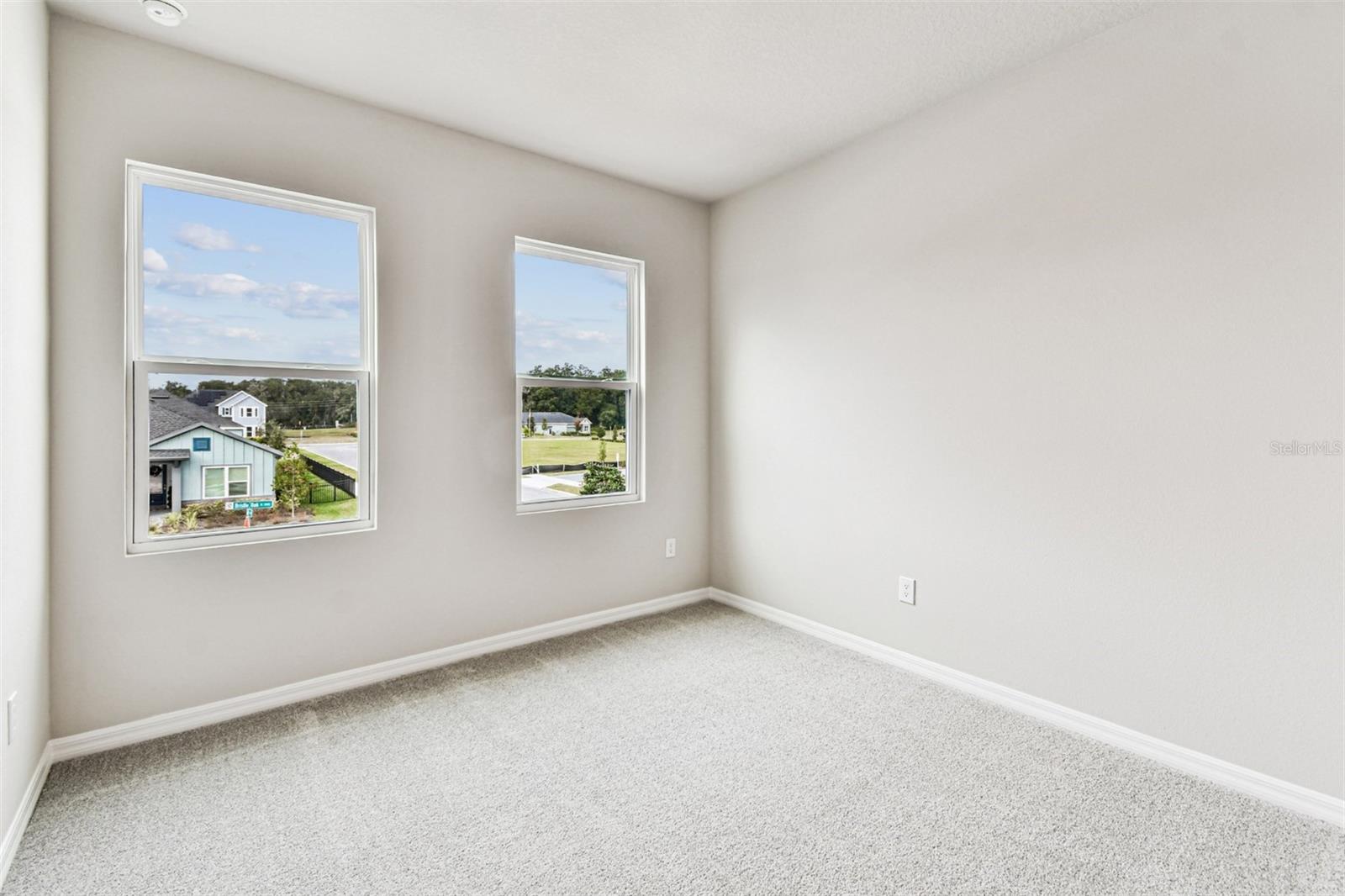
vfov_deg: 77.3
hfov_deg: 100.4
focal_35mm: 15
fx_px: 560
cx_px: 672
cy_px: 448
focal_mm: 10
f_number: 6.3
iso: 100
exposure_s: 1/60
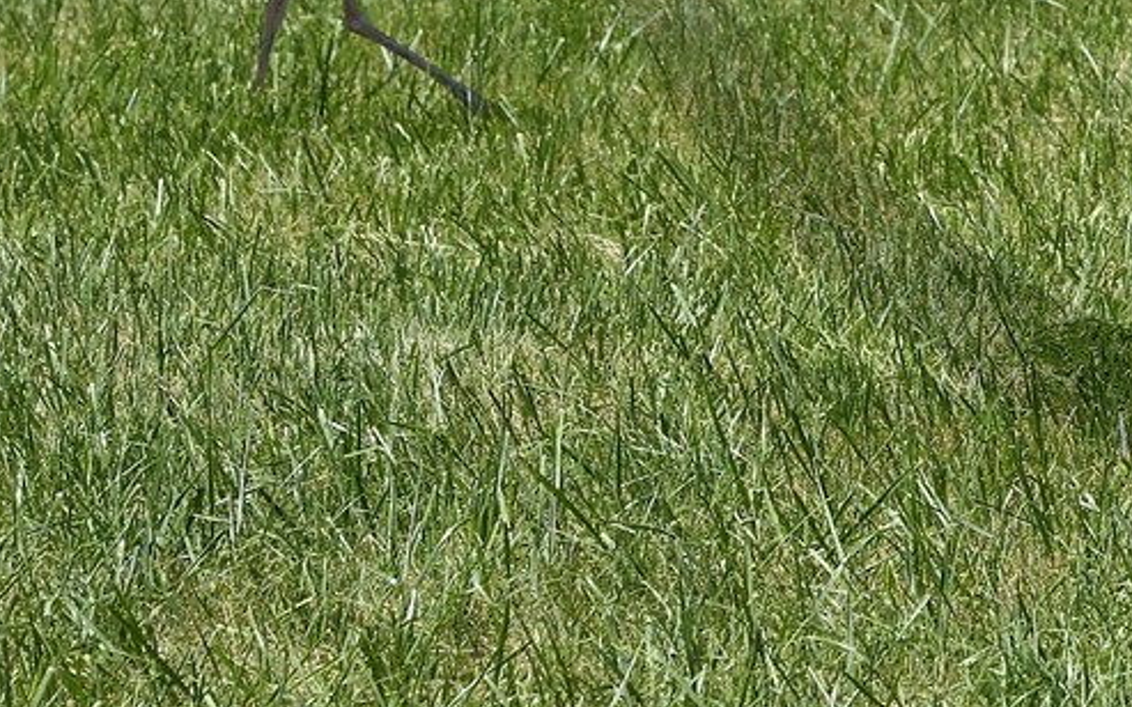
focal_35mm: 662
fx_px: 20421
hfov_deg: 3.2
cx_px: 1442
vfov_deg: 2.0
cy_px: -454
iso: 200
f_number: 9
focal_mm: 200
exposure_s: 1/400
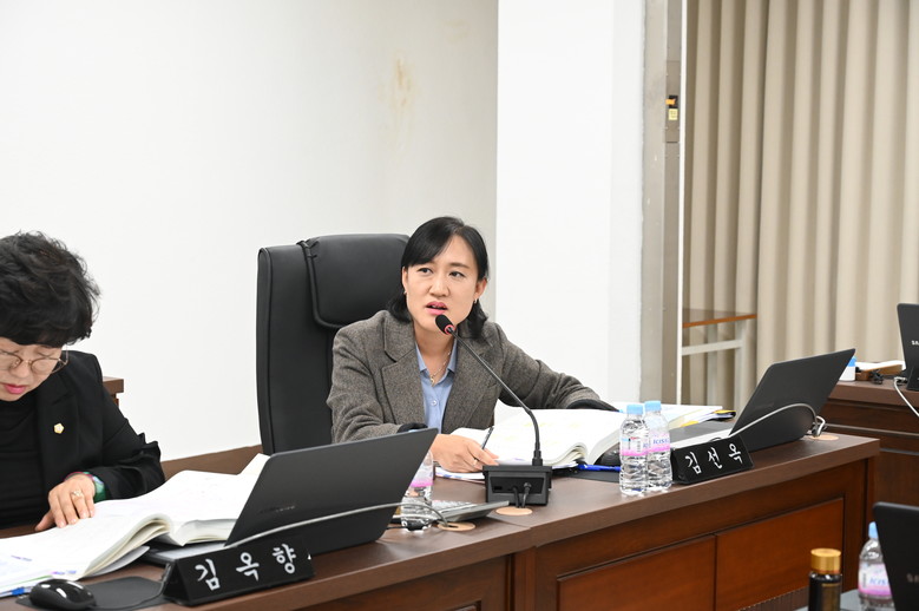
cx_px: 460
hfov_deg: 28.9
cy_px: 306
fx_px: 1785
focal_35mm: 70
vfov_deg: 19.4
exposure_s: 1/320
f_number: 5.6
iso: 4000
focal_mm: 70
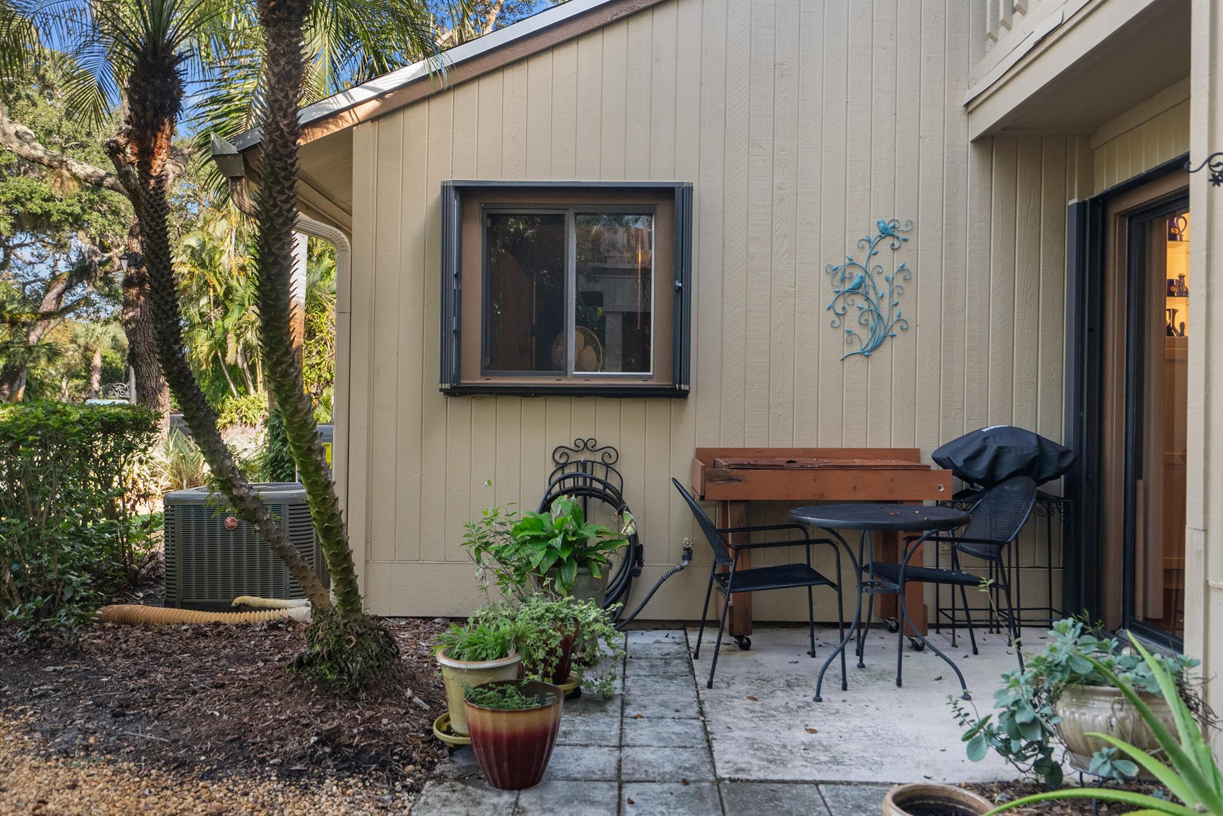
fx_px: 985
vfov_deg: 45.0
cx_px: 612
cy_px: 408
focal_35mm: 29
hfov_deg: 63.6
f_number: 4
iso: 2000
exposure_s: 1/250
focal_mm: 29
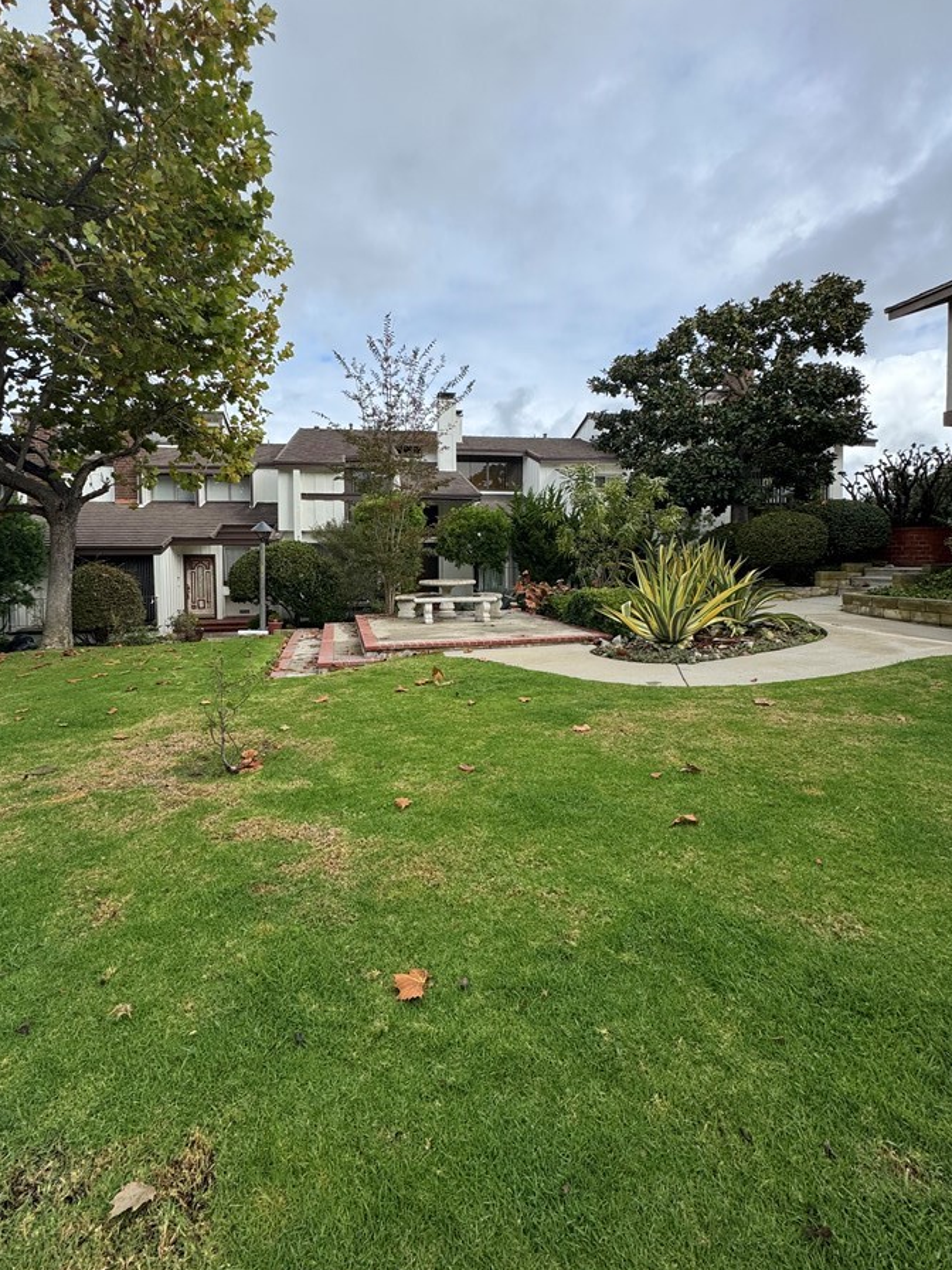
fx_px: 587
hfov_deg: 78.0
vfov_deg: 94.3
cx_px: 445
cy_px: 580
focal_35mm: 16
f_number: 2.2
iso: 40
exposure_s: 1/1217
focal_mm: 2.22
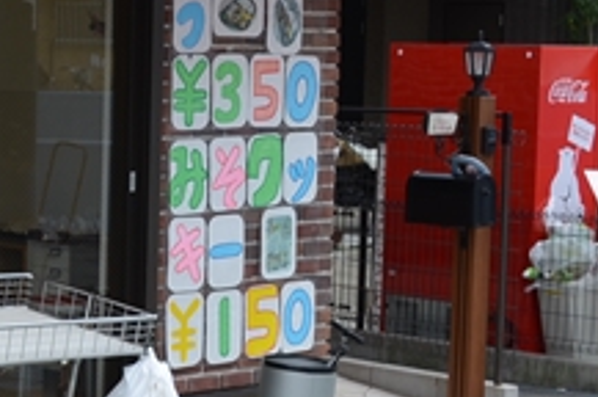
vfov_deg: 11.4
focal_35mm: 120
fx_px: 1990
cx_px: -147
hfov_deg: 16.3
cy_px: 201
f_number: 6.3
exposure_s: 1/160
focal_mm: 24
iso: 200
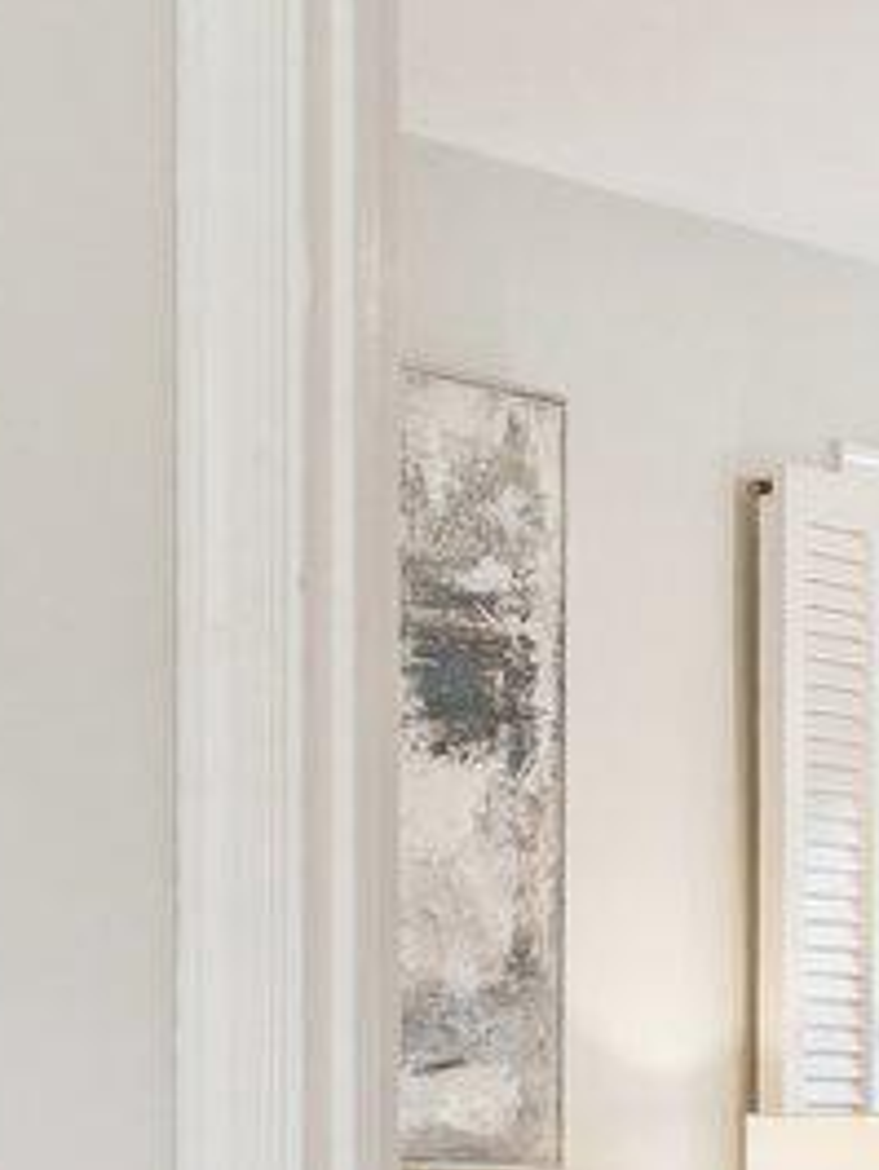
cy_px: 1278
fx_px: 4026
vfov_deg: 16.1
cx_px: -1974
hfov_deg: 9.2
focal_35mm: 119
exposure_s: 1/20
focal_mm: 16
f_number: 7.1
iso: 200
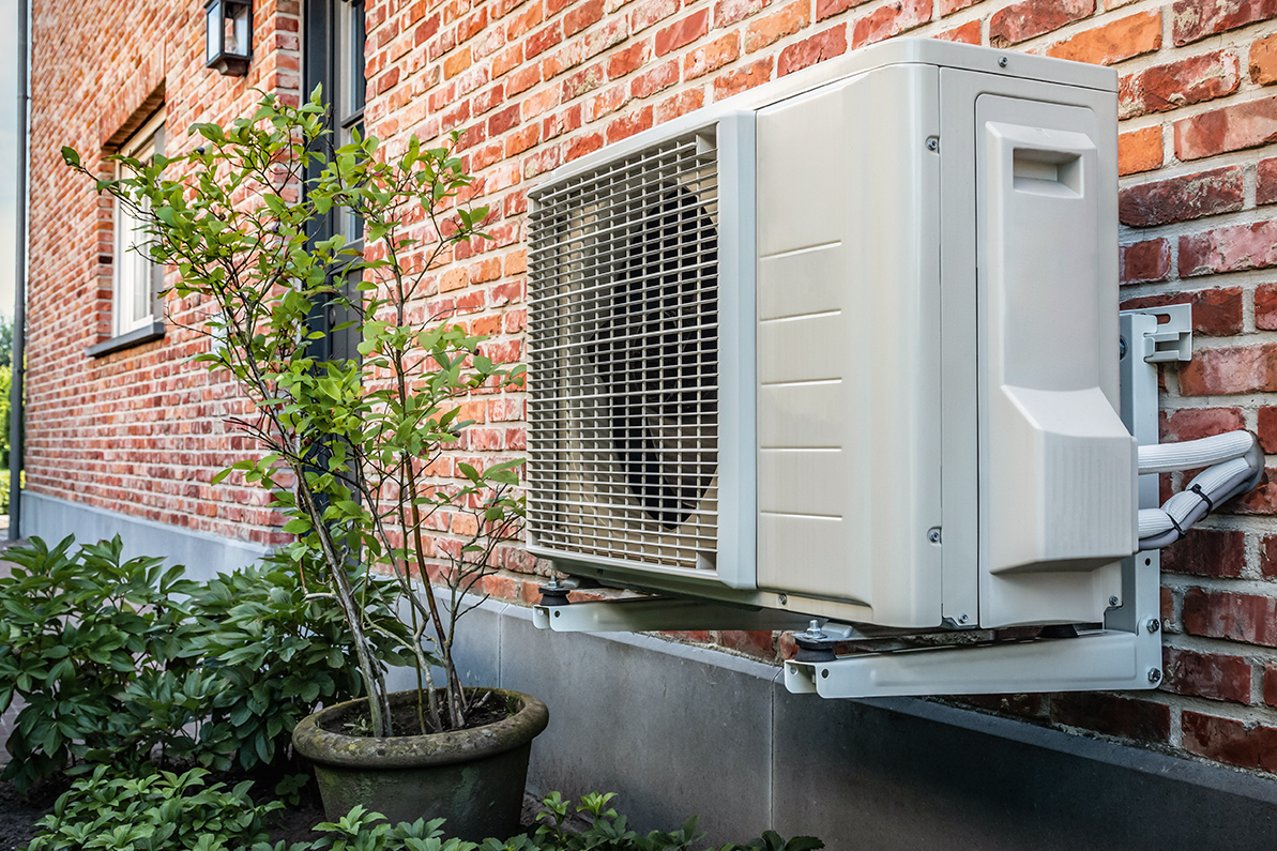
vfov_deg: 33.3
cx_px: 641
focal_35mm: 40
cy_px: 350
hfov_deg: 48.5
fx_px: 1419
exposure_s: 1/250
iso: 400
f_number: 6.3
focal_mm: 22
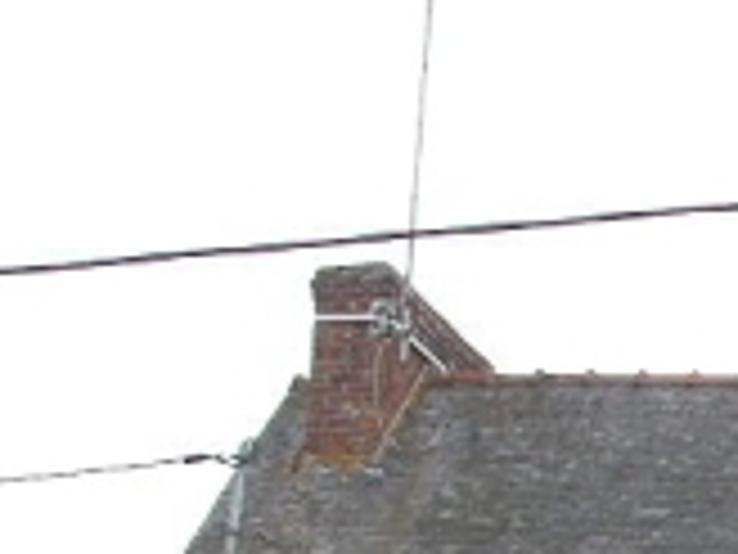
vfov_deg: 9.0
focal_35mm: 158
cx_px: 1323
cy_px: 968
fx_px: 3369
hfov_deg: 11.6
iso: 100
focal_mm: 7.85
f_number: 6.7
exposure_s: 1/193
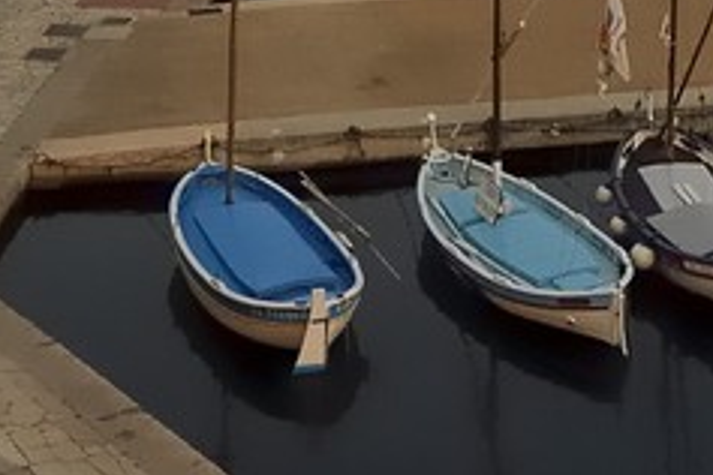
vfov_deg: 11.3
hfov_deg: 18.8
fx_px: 2139
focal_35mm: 108
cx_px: 523
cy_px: -517
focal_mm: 16
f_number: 6.3
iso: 1600
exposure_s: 1/80
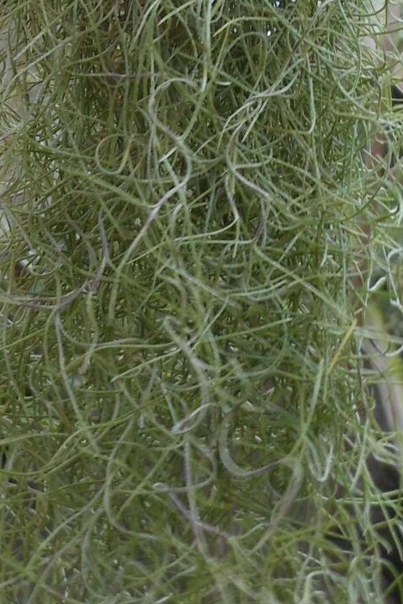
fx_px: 1779
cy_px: 62
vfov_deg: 18.9
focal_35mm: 106
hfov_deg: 12.9
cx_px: 161
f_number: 3.7
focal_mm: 5
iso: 100
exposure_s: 1/30
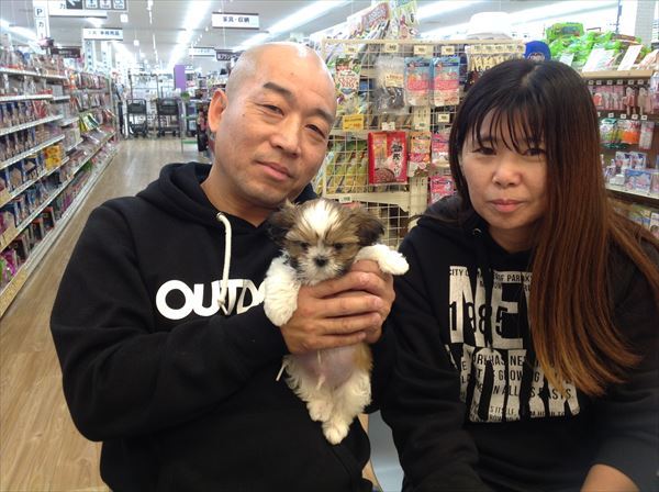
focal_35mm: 35
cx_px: 330
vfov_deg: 40.6
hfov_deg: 52.7
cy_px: 246
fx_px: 665
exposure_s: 1/24
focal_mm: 4.28
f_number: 2.4
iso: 64
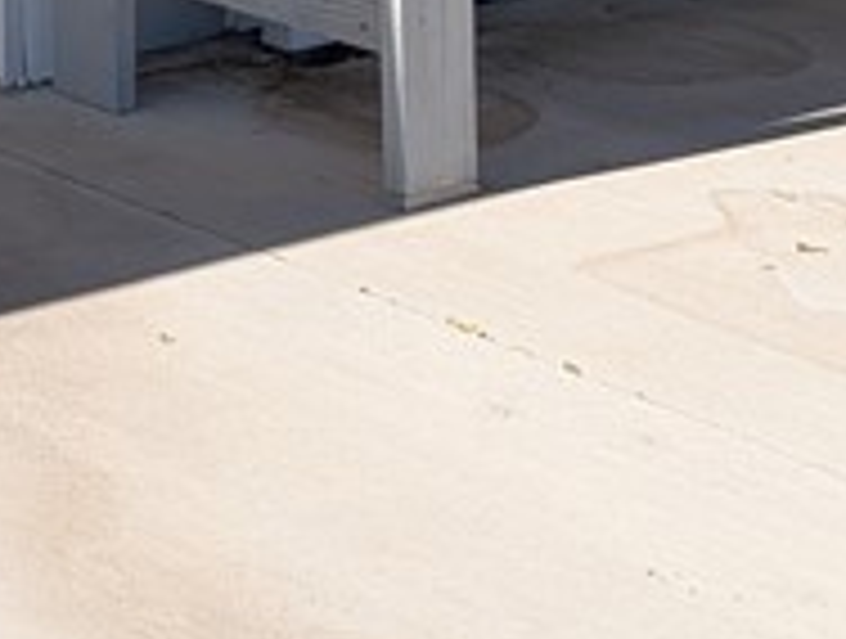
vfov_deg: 10.6
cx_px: -655
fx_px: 3185
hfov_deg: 13.6
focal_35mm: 130
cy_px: -616
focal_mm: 6.9
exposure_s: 1/1031
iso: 22
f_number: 1.68
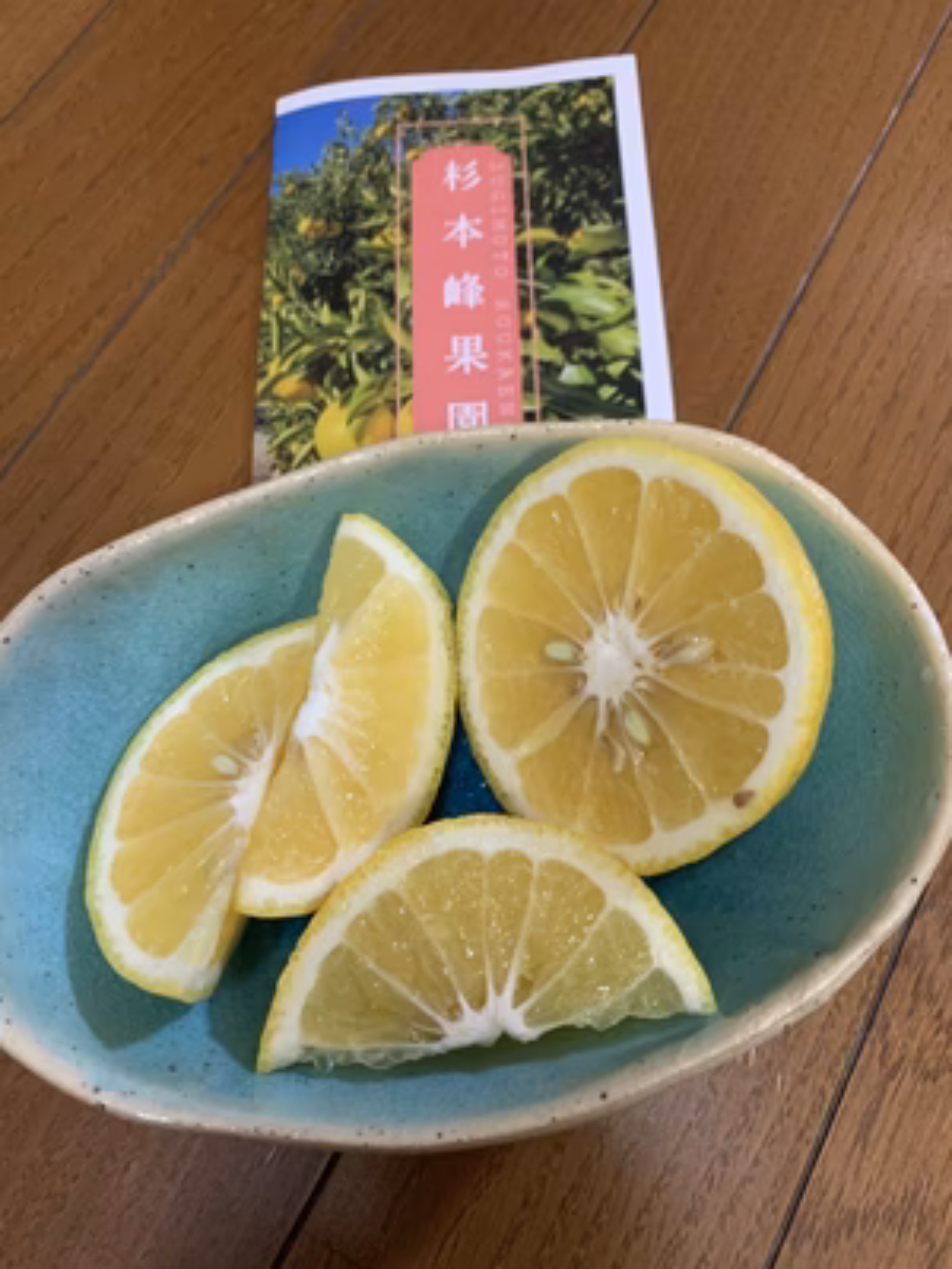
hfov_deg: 53.1
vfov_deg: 67.3
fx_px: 953
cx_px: 476
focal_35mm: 26
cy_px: 634
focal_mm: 4.25
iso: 320
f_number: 1.8
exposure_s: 1/33
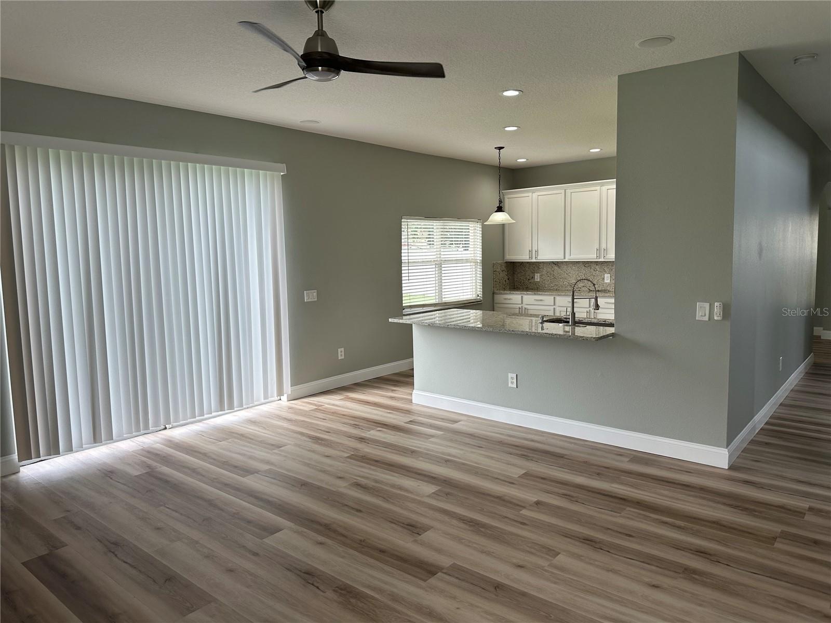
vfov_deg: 56.8
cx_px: 416
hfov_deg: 71.6
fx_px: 576
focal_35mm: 24
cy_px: 312
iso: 80
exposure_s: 1/380
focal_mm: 6.86
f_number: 1.78
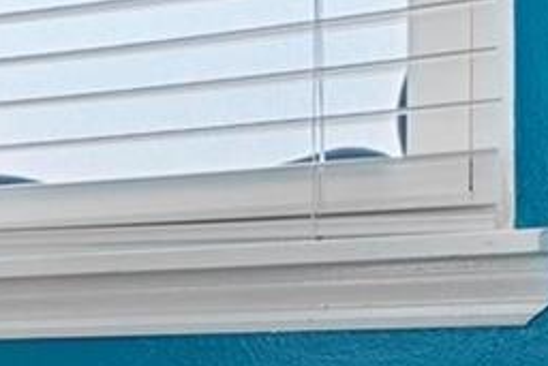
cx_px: -569
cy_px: 400
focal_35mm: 100
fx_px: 1523
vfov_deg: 13.4
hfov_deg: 15.8
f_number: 8
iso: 800
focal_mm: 16
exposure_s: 1/8
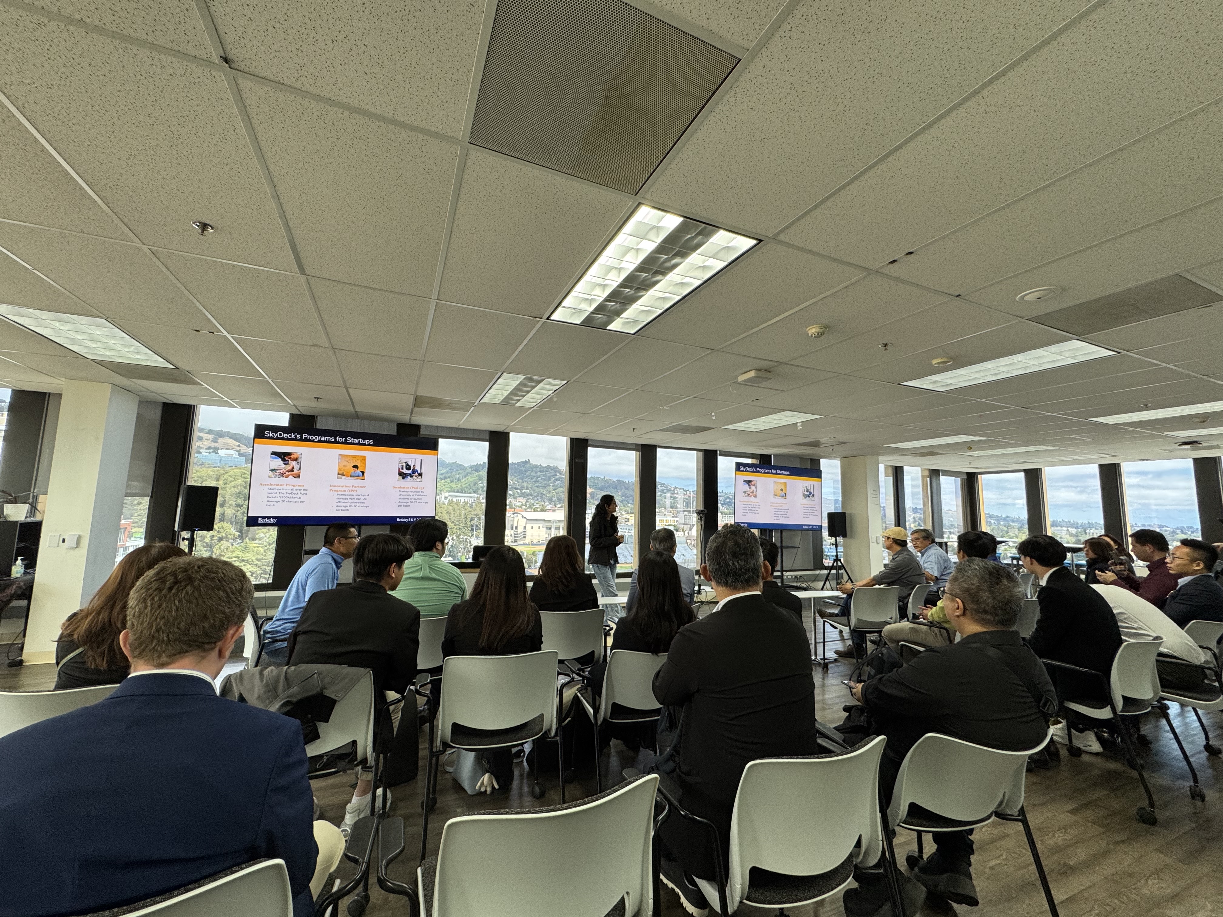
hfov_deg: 102.1
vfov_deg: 85.7
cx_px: 612
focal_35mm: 14
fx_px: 495
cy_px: 458
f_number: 2.2
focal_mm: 2.22
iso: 125
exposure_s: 1/120
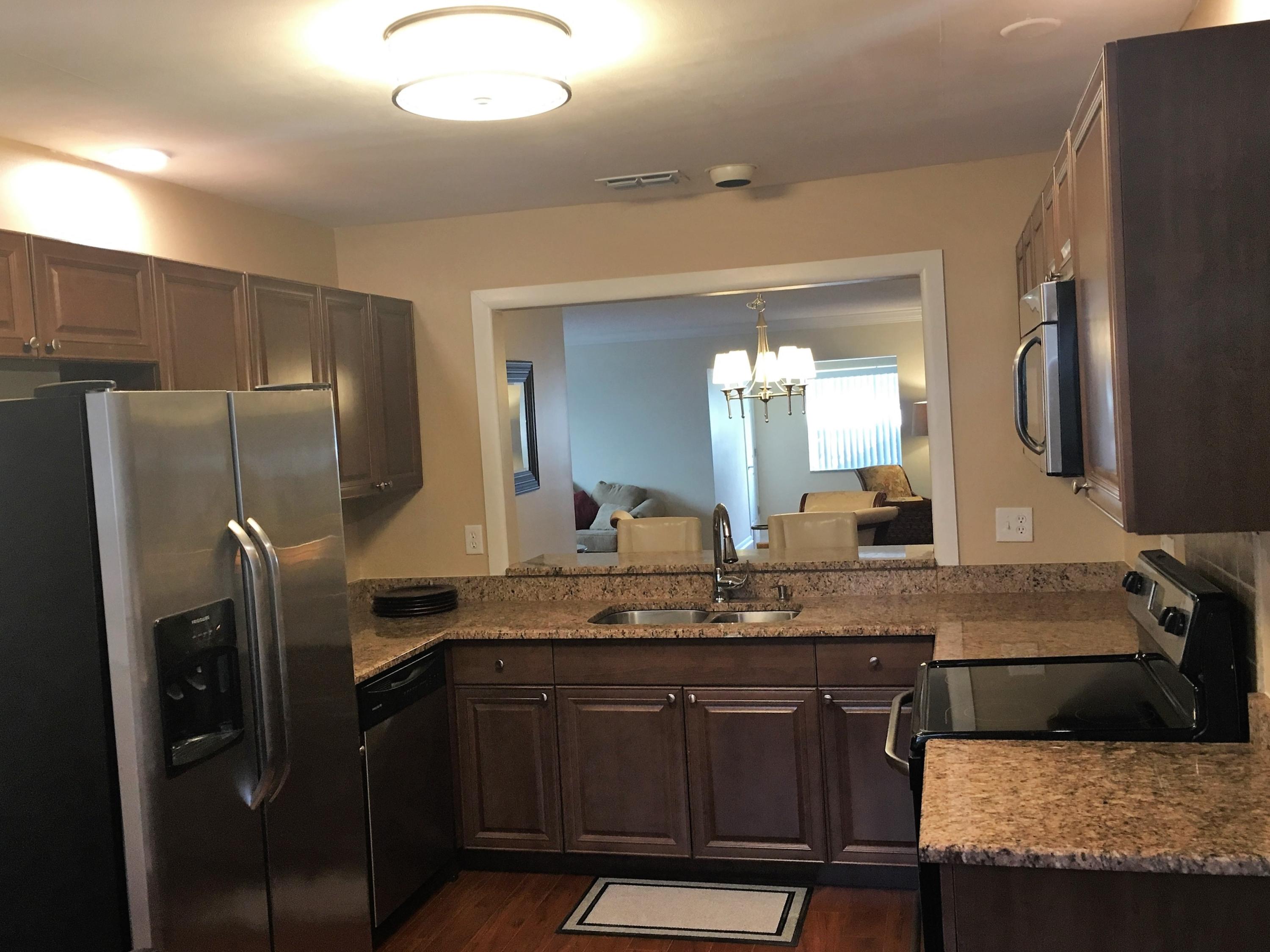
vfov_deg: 48.2
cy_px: 476
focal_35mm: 29
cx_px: 635
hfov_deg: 61.7
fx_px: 1064
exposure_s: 1/30
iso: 80
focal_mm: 4.15
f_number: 2.2
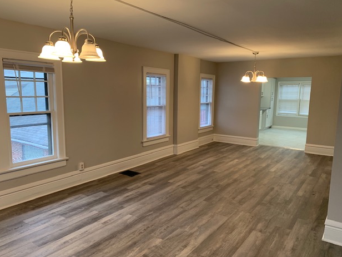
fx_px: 267
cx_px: 172
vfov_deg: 51.4
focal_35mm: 27
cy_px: 131
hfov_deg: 65.3
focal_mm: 4.25
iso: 80
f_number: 1.8
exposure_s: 1/60
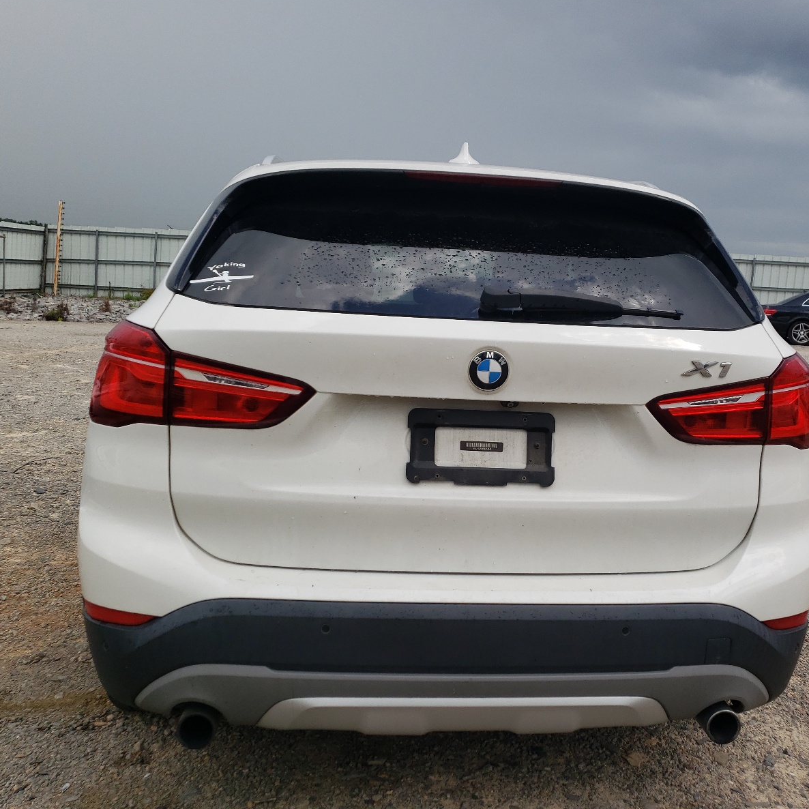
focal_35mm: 31
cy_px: 400
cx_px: 469
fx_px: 820
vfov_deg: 52.5
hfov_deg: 52.3
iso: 50
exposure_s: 1/3333
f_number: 1.5
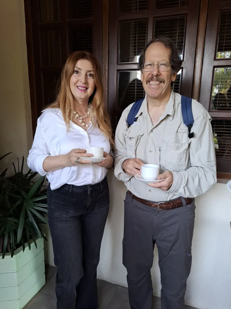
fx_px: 222
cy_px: 163
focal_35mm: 25
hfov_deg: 54.9
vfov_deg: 69.3
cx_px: 119
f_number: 1.8
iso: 160
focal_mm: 5.54
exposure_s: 1/50
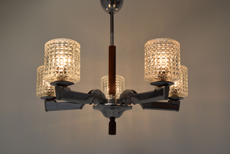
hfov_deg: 41.1
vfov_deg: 28.1
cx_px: 115
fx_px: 307
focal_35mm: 48
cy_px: 77
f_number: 9
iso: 1600
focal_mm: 32
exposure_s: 1/320
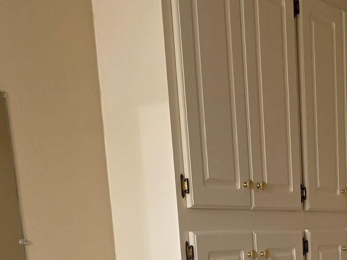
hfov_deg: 24.1
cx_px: 391
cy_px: 412
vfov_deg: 17.3
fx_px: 752
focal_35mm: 75
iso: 250
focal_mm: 6.3
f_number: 1.7
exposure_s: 1/120
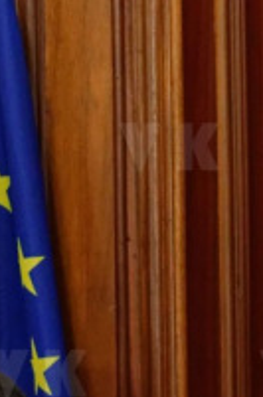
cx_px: -104
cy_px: 419
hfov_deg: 2.5
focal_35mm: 545
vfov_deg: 3.8
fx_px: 6003
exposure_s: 1/50
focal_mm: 122
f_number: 5
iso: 800
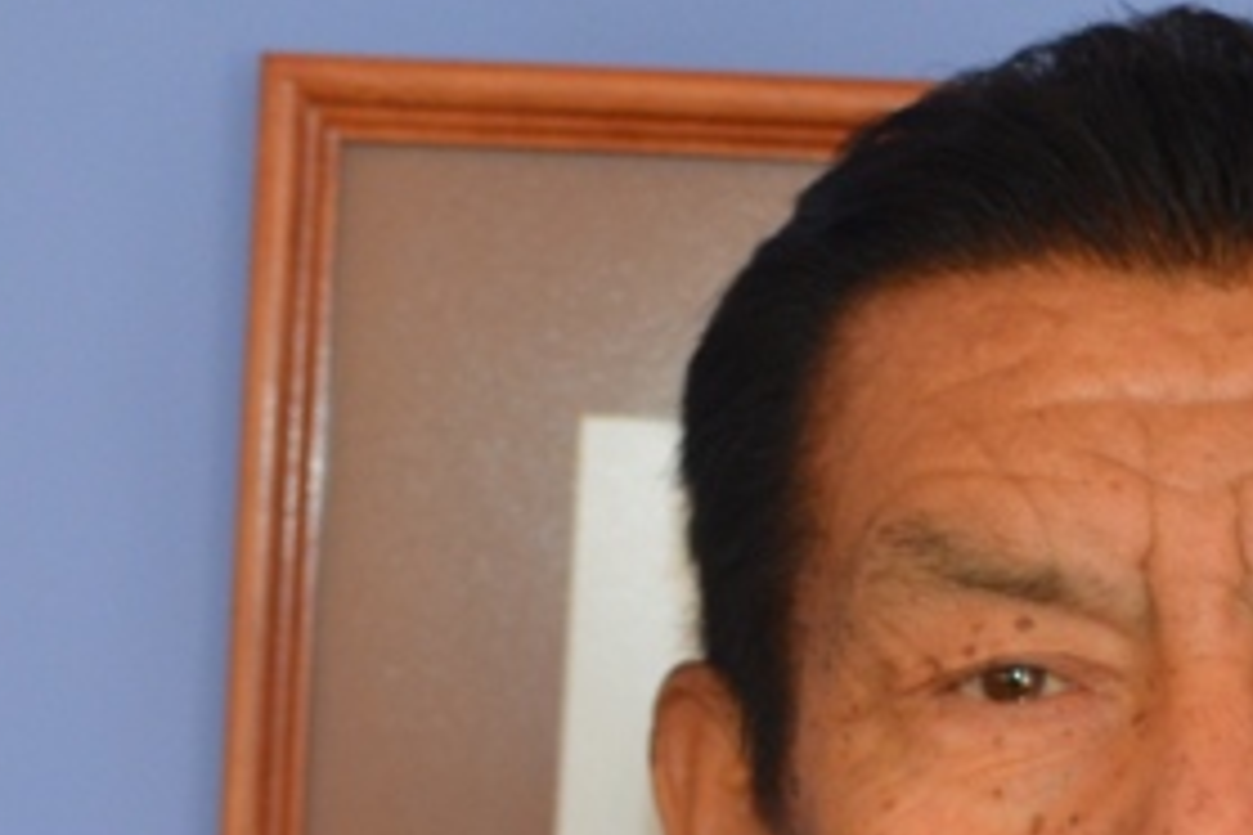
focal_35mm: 127
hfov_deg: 16.1
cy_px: 1151
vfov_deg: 10.5
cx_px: 346
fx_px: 4420
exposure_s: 1/60
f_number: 4
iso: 900
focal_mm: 24
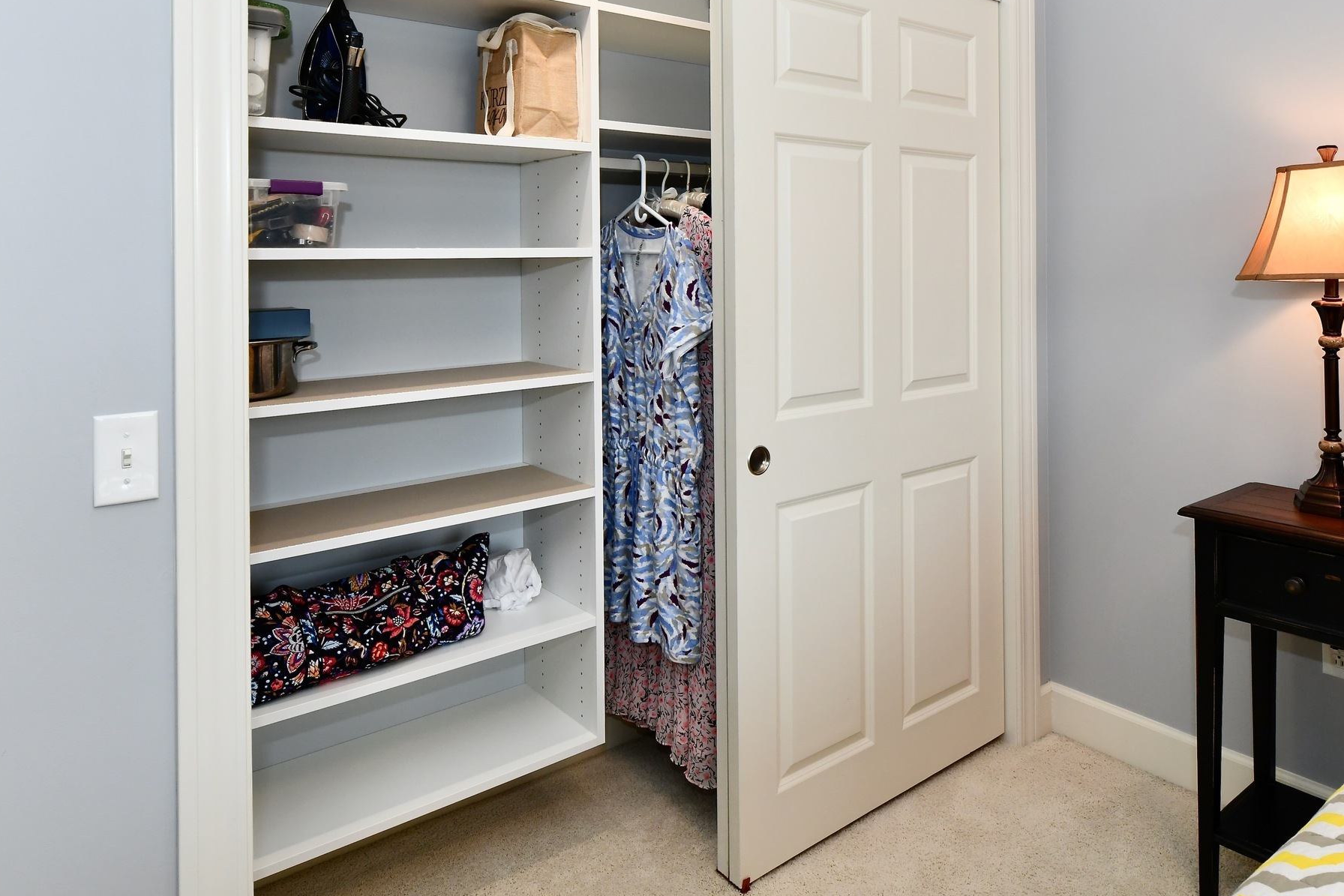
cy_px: 278
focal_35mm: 24
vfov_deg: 51.8
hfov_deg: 73.3
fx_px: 896
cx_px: 770
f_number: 6.3
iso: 640
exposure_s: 1/60
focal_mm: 14
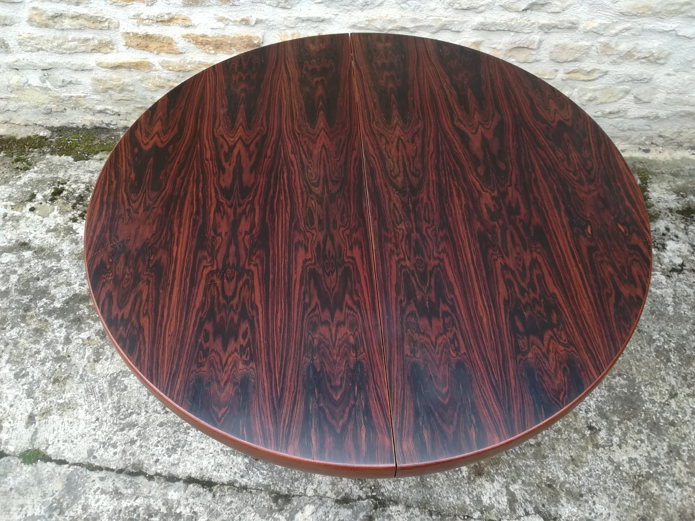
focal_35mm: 26
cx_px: 348
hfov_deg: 67.3
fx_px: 522
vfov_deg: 53.1
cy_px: 260
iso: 50
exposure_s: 1/104
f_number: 2.2
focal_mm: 3.83
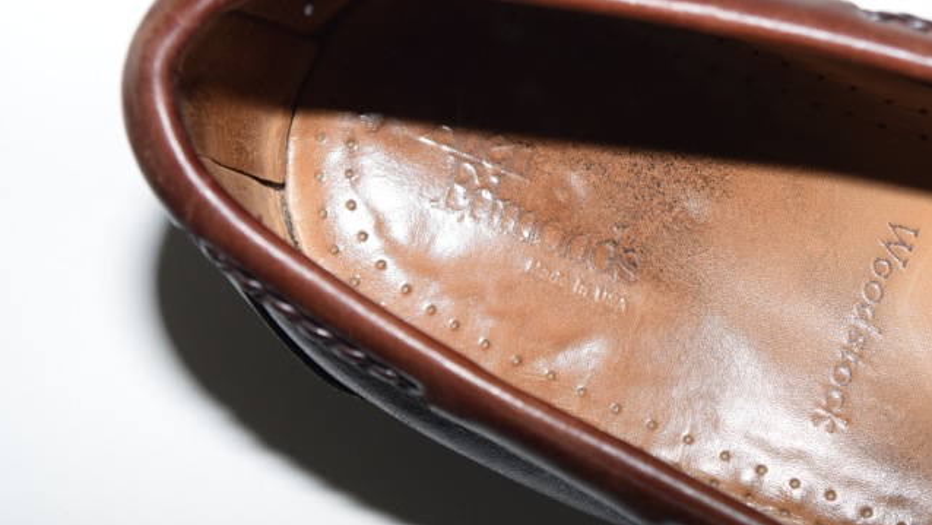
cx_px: 577
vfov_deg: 9.5
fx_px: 3164
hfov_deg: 16.7
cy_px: 207
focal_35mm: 128
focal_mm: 52
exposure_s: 1/60
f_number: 5.6
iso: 450
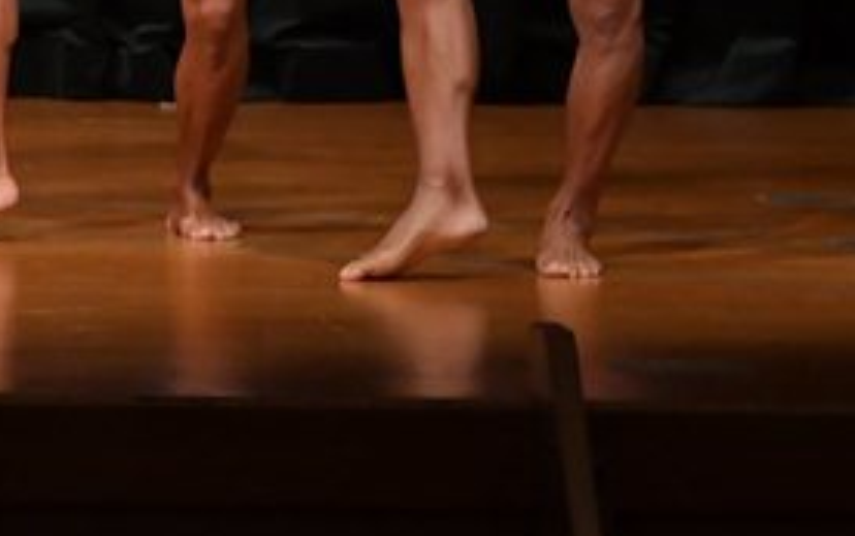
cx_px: -308
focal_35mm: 620
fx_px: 14459
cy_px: -229
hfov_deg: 3.4
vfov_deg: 2.1
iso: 5000
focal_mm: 145
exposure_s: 1/400
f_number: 5.6
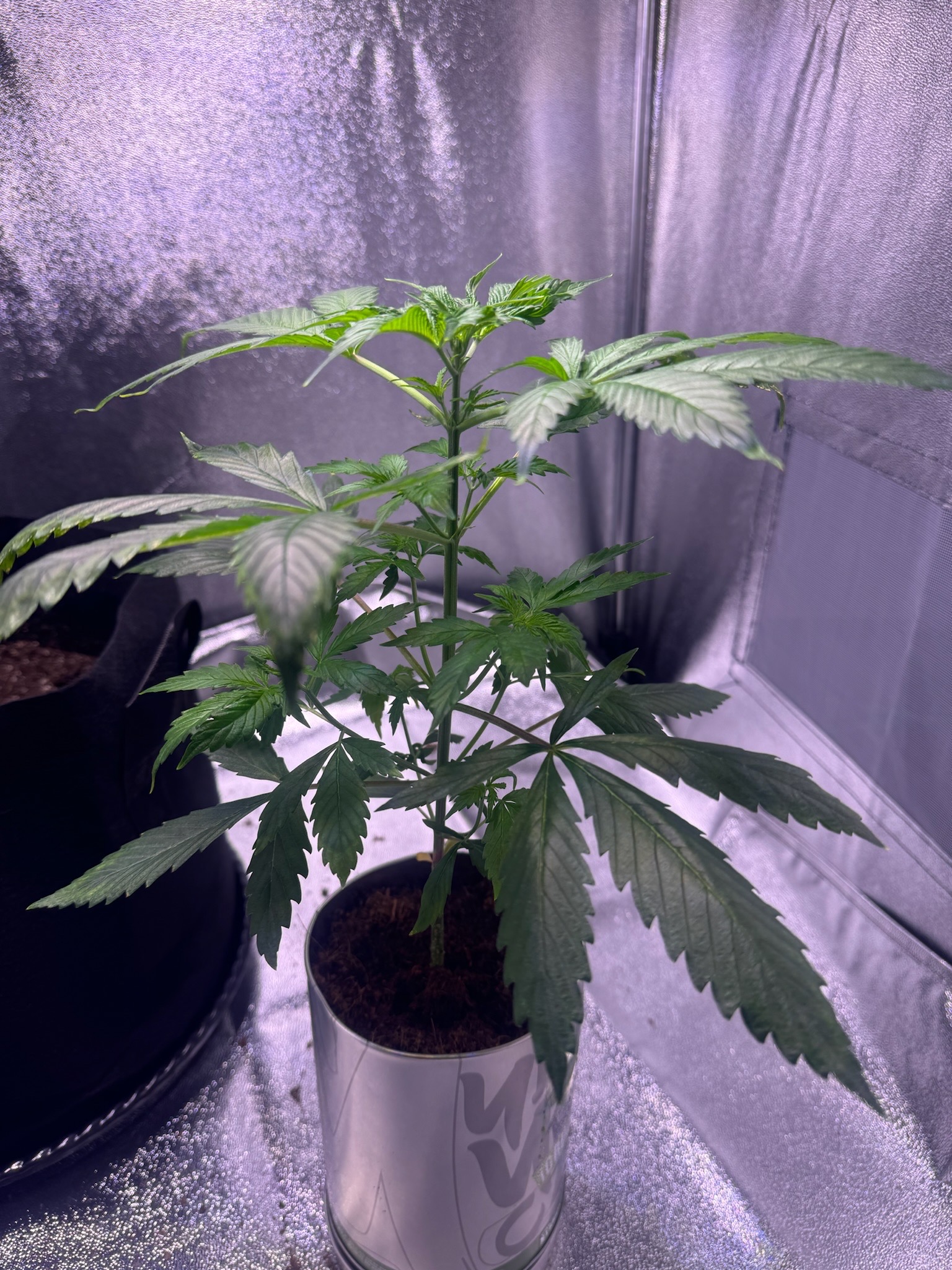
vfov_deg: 71.6
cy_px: 635
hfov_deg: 56.8
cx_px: 476
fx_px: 880
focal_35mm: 24
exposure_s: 1/120
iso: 64
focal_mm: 6.76
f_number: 1.78
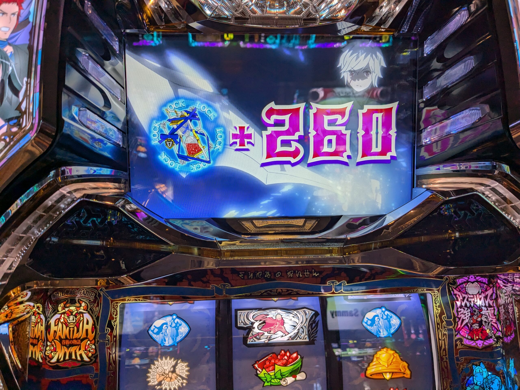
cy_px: 195
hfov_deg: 65.3
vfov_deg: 51.4
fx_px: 406
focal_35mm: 27
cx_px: 260
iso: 46
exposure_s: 1/260
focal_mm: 4.38
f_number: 1.73
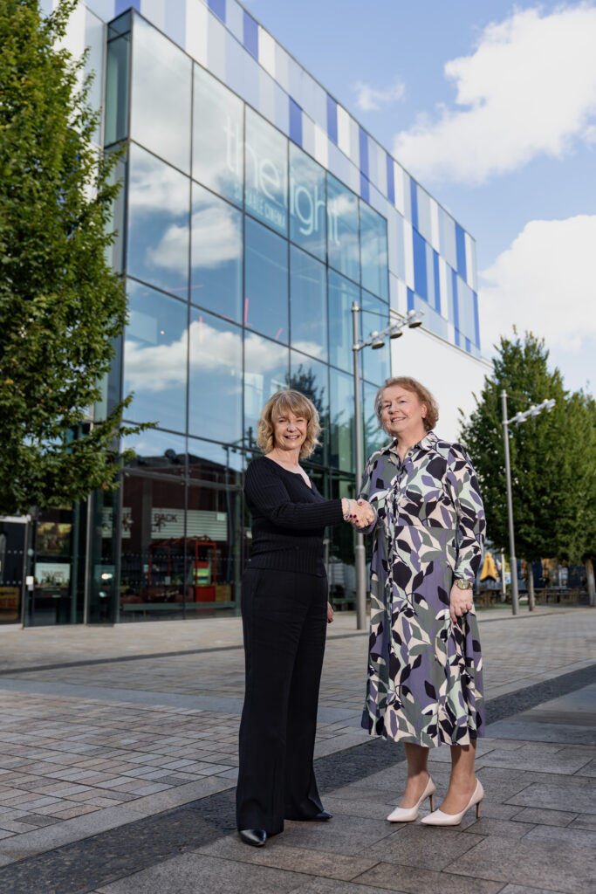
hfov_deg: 41.1
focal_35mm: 32
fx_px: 794
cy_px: 447
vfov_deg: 58.7
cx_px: 298
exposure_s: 1/500
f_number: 2.8
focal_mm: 32
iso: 100
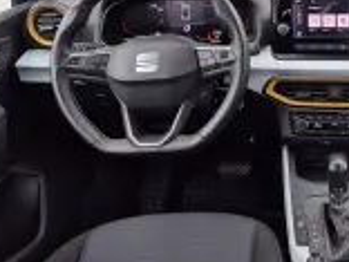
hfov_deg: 33.6
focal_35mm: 53
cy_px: 52
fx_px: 534
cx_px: 333
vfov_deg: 27.0
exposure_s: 1/166
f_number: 1.8
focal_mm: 5.4
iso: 25
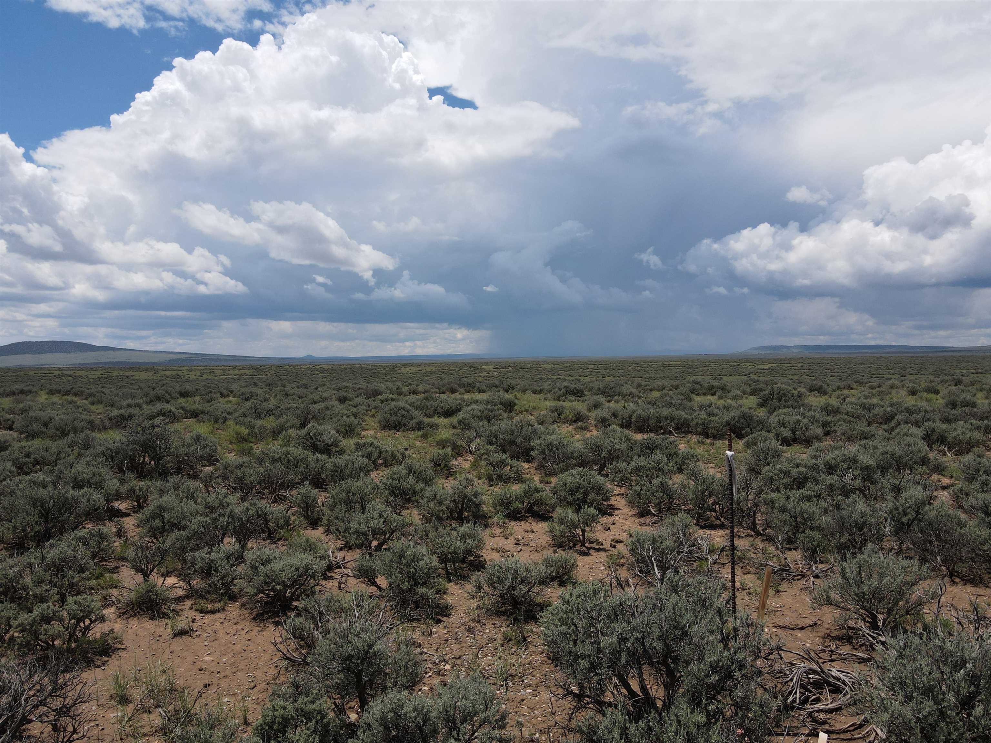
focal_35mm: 24
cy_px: 372
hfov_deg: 71.6
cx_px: 496
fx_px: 687
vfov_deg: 56.8
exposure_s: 1/1250
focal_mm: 4.5
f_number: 2.8
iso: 100
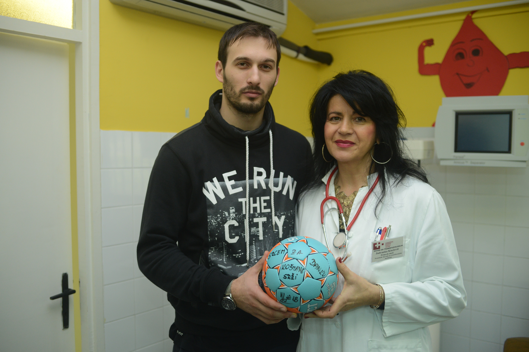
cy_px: 176
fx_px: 514
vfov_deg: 37.8
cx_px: 264
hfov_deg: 54.4
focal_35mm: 35
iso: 1000
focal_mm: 35
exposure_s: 1/200
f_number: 2.8
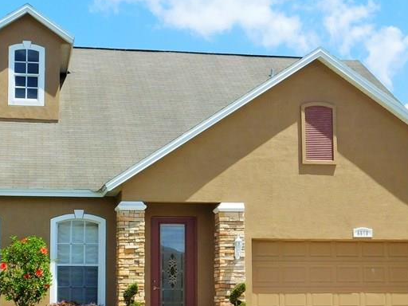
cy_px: 208
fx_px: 849
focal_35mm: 72
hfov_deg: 27.0
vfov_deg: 20.4
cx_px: 190
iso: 125
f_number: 3.5
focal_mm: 6.3
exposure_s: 1/1500
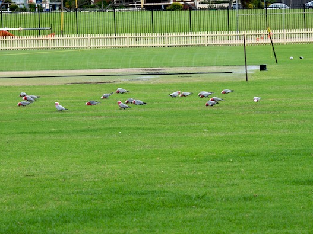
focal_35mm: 213
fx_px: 1926
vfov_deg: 7.0
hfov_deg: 9.3
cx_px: 156
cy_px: 117
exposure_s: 1/400
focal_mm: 130
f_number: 10
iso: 320
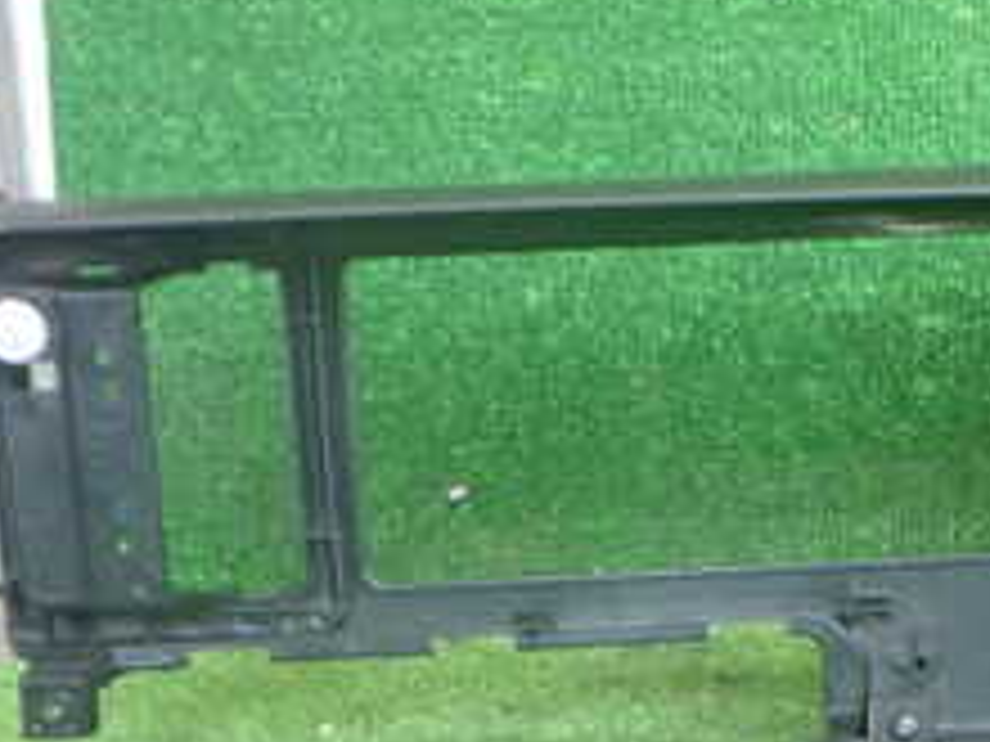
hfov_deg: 22.5
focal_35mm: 82
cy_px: 513
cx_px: 1080
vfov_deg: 17.9
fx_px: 2345
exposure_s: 1/30
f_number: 2.3
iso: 400
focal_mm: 5.4
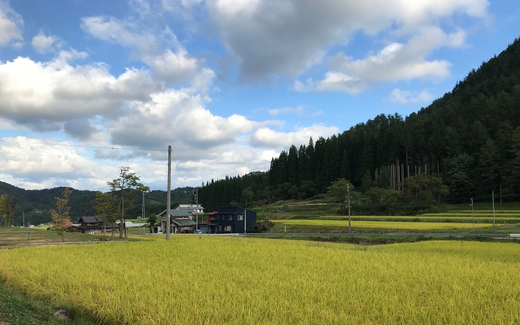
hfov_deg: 62.9
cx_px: 262
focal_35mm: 30
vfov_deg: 41.7
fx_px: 425
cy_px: 190
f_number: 1.8
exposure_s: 1/1597
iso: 20
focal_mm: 3.99
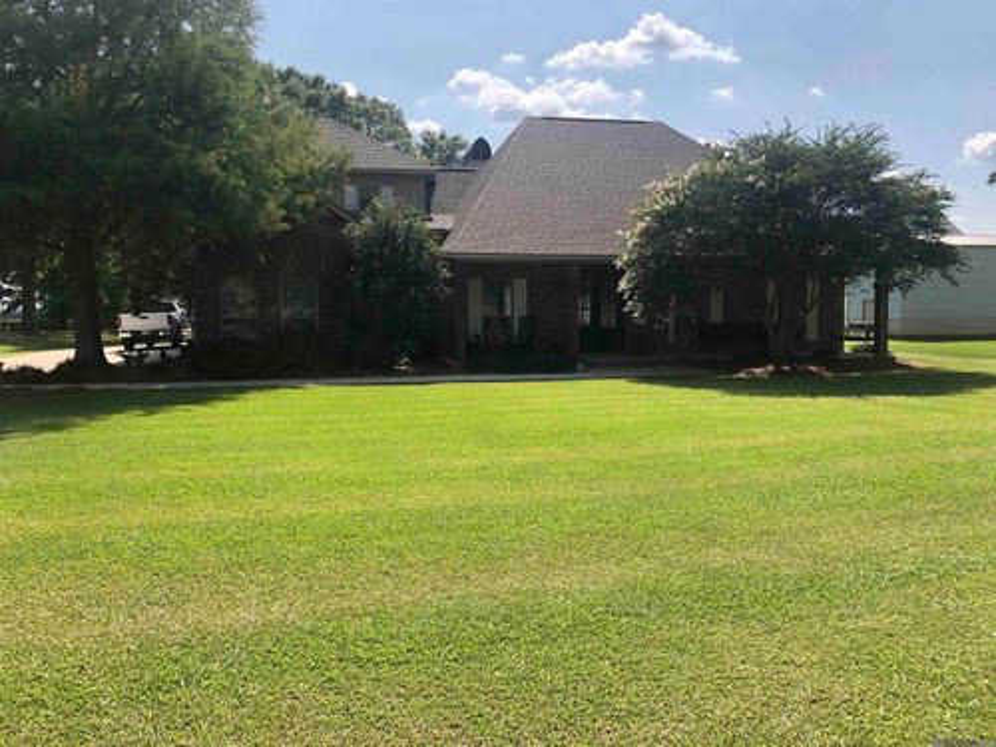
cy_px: 374
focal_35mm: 28
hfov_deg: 63.4
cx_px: 498
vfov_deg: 49.7
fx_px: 806
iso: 20
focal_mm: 4
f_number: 1.8
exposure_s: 1/1312
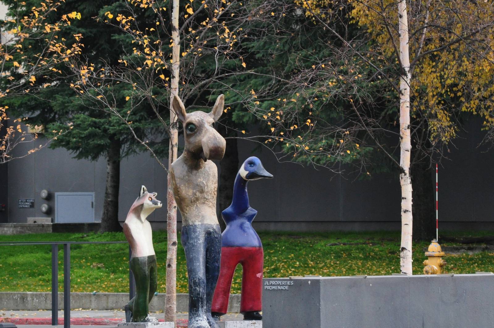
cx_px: 247
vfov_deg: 4.7
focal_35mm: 292
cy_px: 164
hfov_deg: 7.1
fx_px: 4009
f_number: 9
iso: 800
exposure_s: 1/100
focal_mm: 195
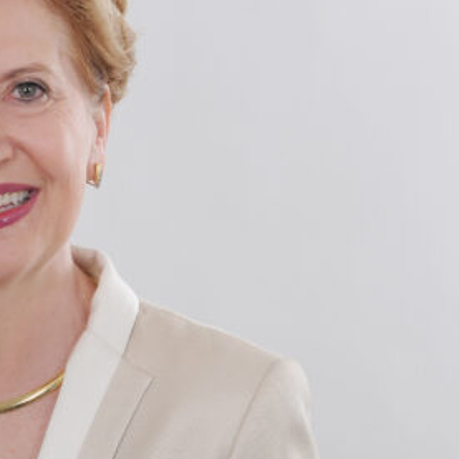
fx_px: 3225
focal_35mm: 215
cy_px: 178
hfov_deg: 8.1
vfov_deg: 8.1
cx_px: -5
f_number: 20
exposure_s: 1/160
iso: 200
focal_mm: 78
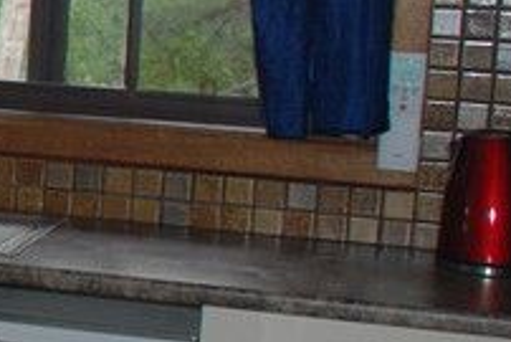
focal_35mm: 137
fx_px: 1946
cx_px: -706
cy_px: 138
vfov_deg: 10.0
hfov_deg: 12.1
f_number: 3.5
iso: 200
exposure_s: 1/60
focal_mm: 18
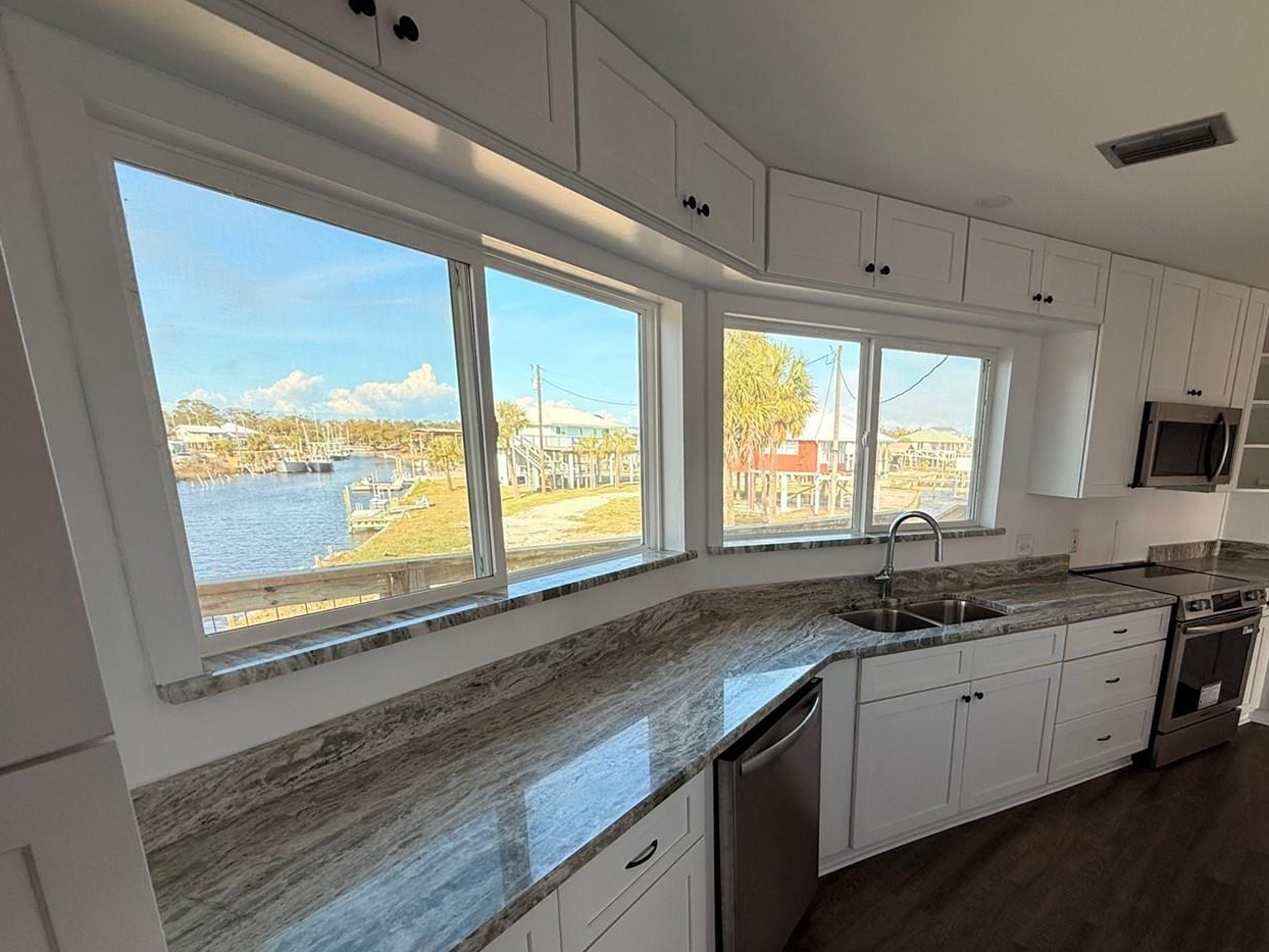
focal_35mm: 18
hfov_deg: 86.0
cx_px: 795
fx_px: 660
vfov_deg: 70.3
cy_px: 600
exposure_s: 1/361
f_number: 2.2
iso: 64
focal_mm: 2.22
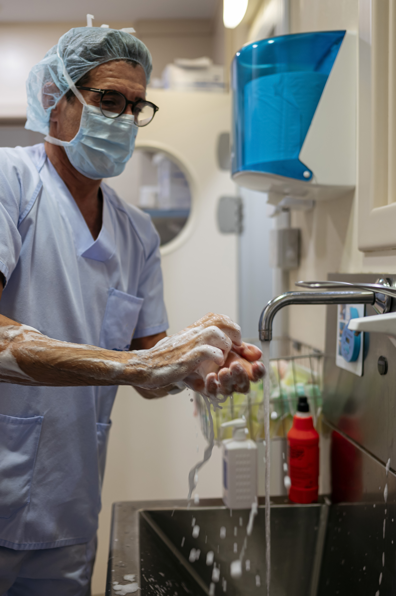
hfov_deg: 37.8
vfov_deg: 54.5
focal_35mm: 35
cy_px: 298
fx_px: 578
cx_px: 198
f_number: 2.2
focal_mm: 35
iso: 500
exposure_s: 1/160
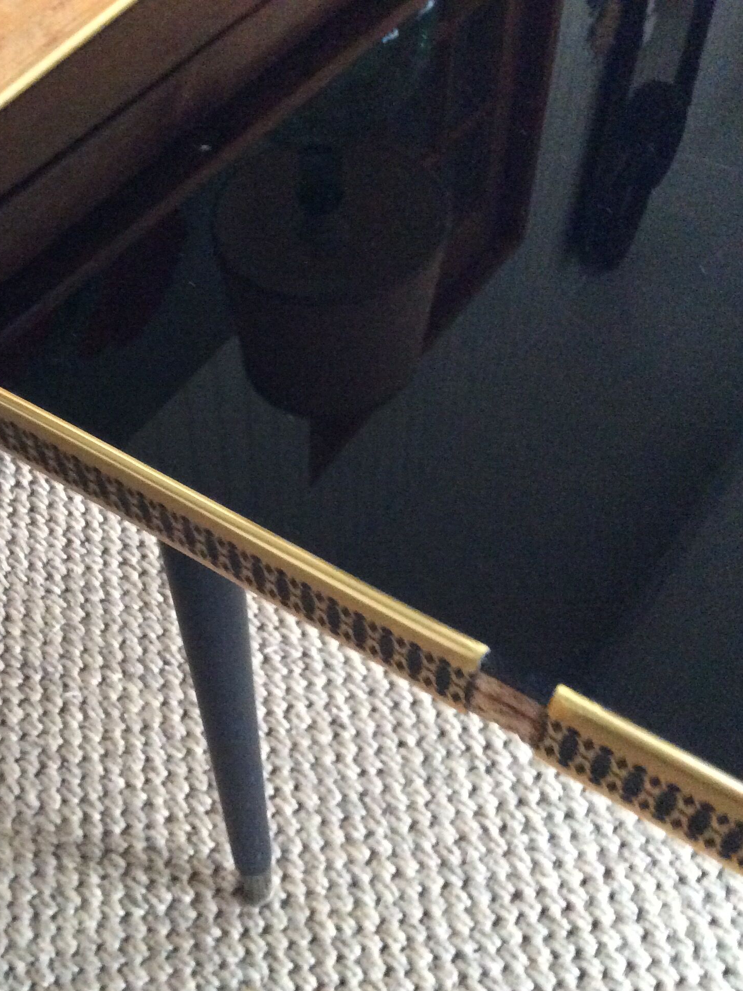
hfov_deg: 33.1
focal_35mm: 43
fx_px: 1230
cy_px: 497
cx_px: 209
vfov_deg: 43.8
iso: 500
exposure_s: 1/17
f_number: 2.4
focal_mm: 3.3
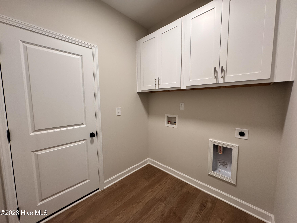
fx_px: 120
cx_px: 148
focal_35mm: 14
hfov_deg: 102.1
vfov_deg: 85.7
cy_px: 112
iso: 250
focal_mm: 2.22
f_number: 2.2
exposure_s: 1/120
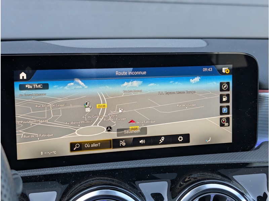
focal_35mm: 49
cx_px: 134
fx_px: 381
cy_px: 100
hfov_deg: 38.9
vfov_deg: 29.7
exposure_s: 1/160
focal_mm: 6.9
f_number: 1.68
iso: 99
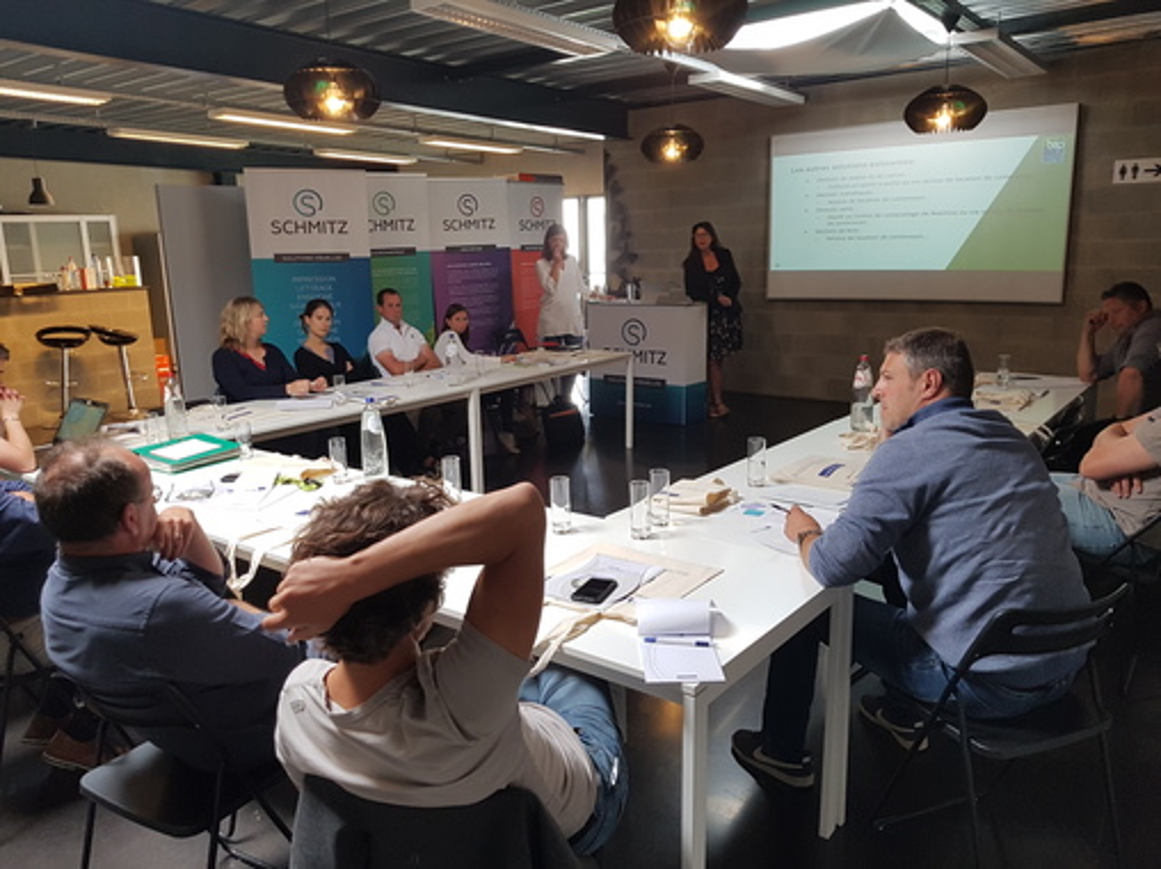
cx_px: 580
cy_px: 434
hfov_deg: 67.4
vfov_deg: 53.0
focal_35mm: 26
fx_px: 871
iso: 125
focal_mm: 4.2
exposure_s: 1/60
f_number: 1.7
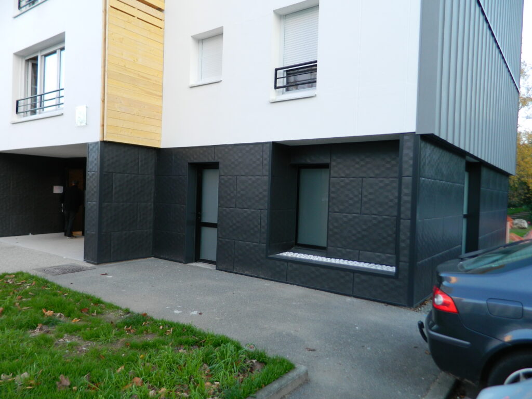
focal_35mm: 25
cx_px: 266
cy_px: 200
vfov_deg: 54.9
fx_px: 384
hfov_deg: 69.4
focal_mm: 4.5
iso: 80
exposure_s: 1/40
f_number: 3.1
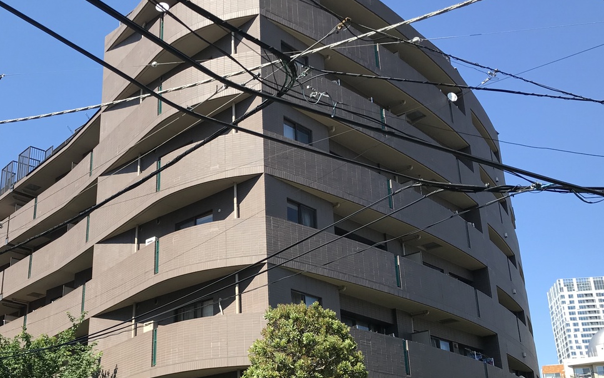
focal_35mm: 43
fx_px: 708
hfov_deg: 45.7
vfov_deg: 29.7
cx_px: 217
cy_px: 244
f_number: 1.8
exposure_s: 1/1008
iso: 20
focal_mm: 3.99
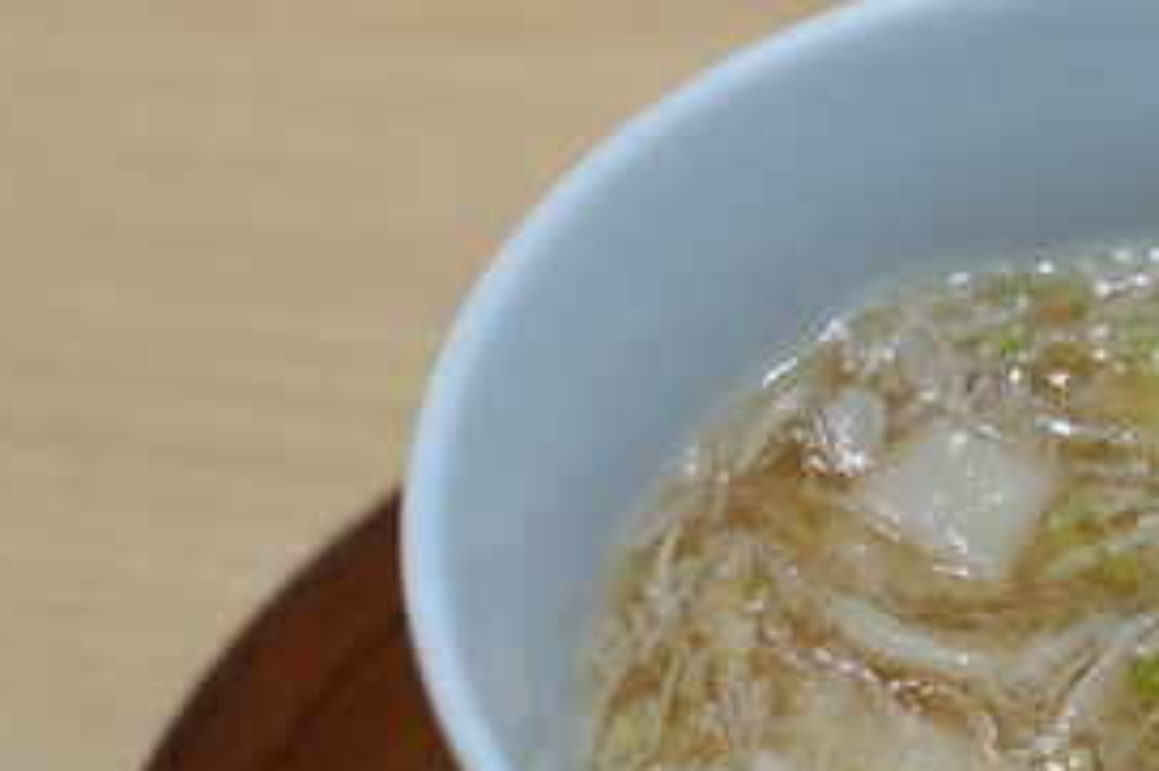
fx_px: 7046
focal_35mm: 219
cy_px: 694
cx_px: 1176
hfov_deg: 9.3
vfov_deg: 6.3
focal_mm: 70
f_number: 6.3
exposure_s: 1/100
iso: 1000
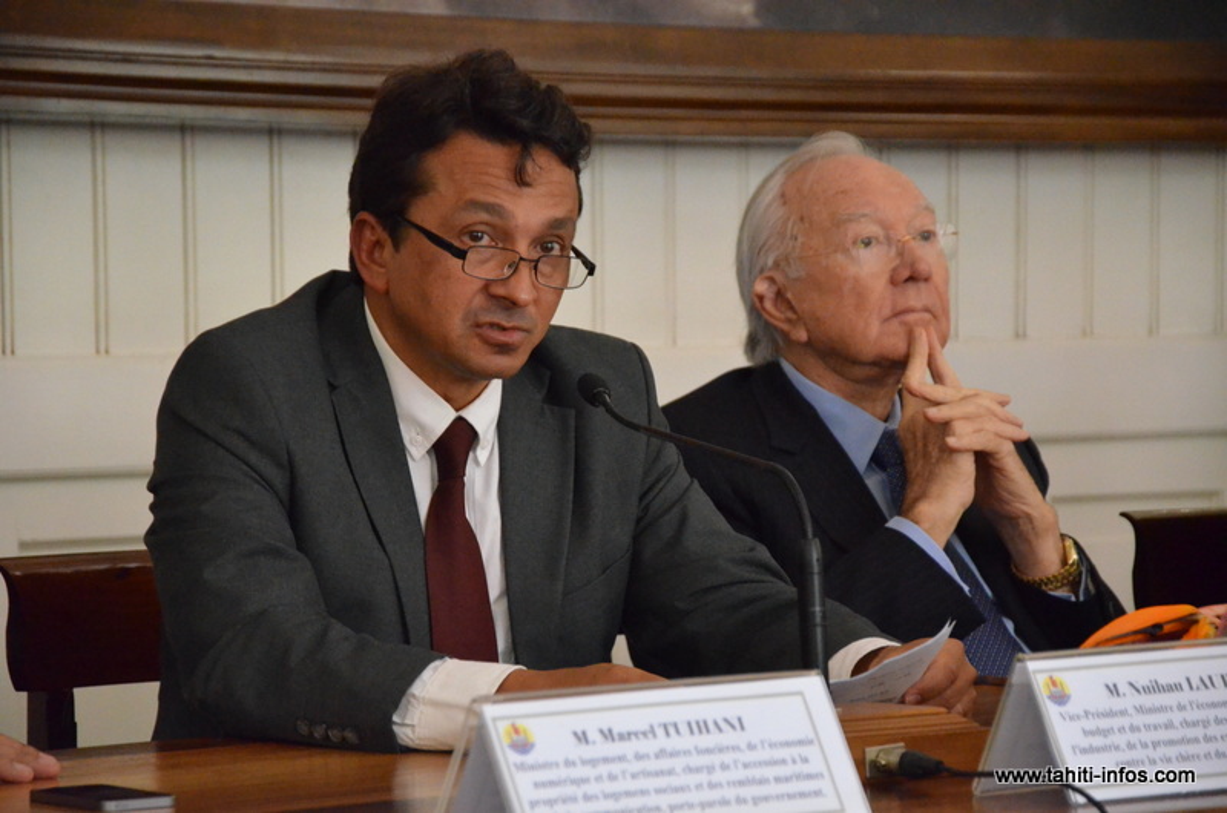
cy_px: 406
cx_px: 614
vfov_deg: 8.7
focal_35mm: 158
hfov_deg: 13.1
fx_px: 5357
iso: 6400
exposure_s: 1/125
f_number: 5.6
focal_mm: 105
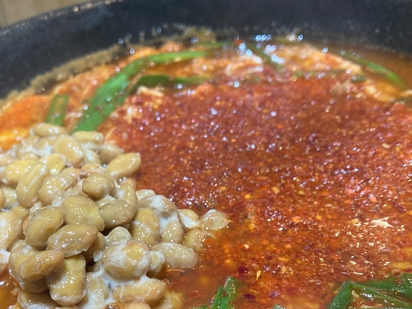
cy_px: 242
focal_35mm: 47
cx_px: 172
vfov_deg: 30.2
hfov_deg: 40.3
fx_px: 559
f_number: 1.8
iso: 125
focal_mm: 3.99
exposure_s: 1/50
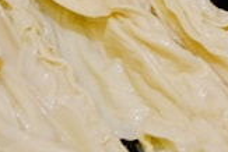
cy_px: -35
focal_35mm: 153
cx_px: 214
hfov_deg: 13.3
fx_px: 970
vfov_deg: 8.9
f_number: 4.2
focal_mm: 18
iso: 640
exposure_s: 1/60
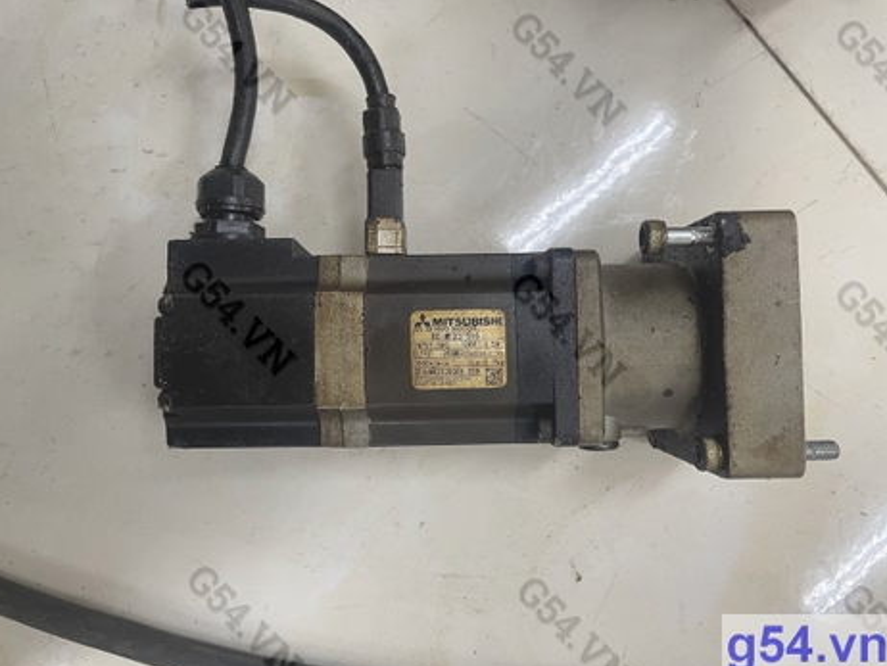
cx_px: 430
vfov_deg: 51.4
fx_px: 692
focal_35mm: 27
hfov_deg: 65.3
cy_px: 330
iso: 160
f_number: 1.6
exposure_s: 1/50
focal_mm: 4.2
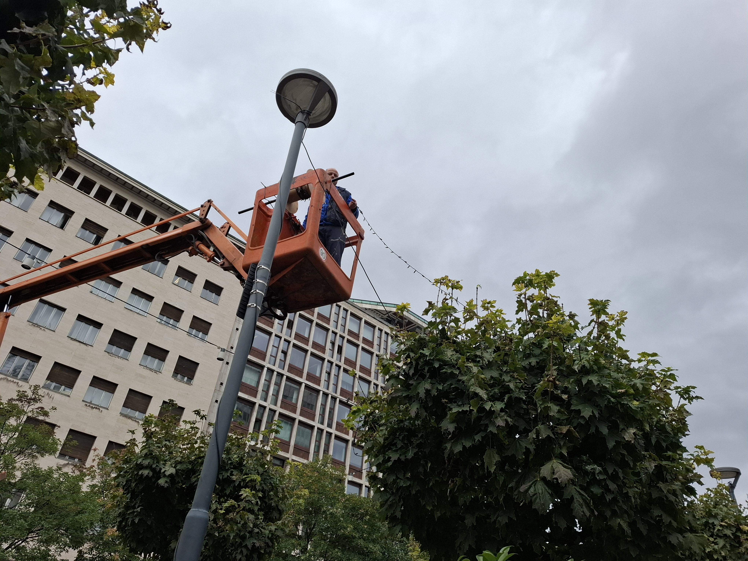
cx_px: 374
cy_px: 280
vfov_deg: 58.9
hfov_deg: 73.9
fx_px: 497
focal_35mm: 23
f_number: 1.8
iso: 50
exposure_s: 1/1441
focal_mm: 5.54
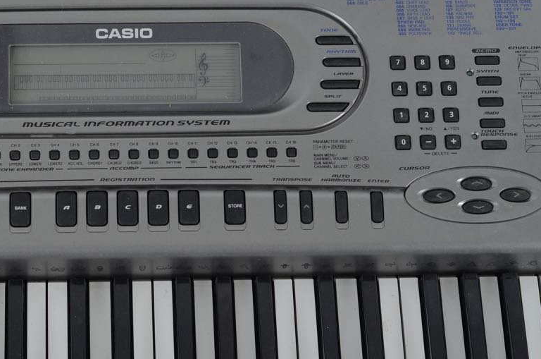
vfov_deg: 10.9
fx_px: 1875
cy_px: 116
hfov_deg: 16.3
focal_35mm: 125
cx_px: 132
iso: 100
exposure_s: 1/125
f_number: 6.3
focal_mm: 50
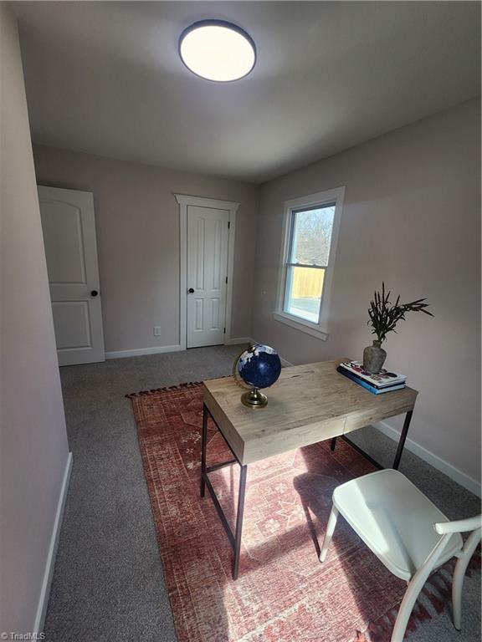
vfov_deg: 106.2
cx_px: 241
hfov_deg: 89.9
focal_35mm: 13
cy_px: 321
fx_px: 241
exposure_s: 1/144
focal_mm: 2.2
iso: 50
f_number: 2.2
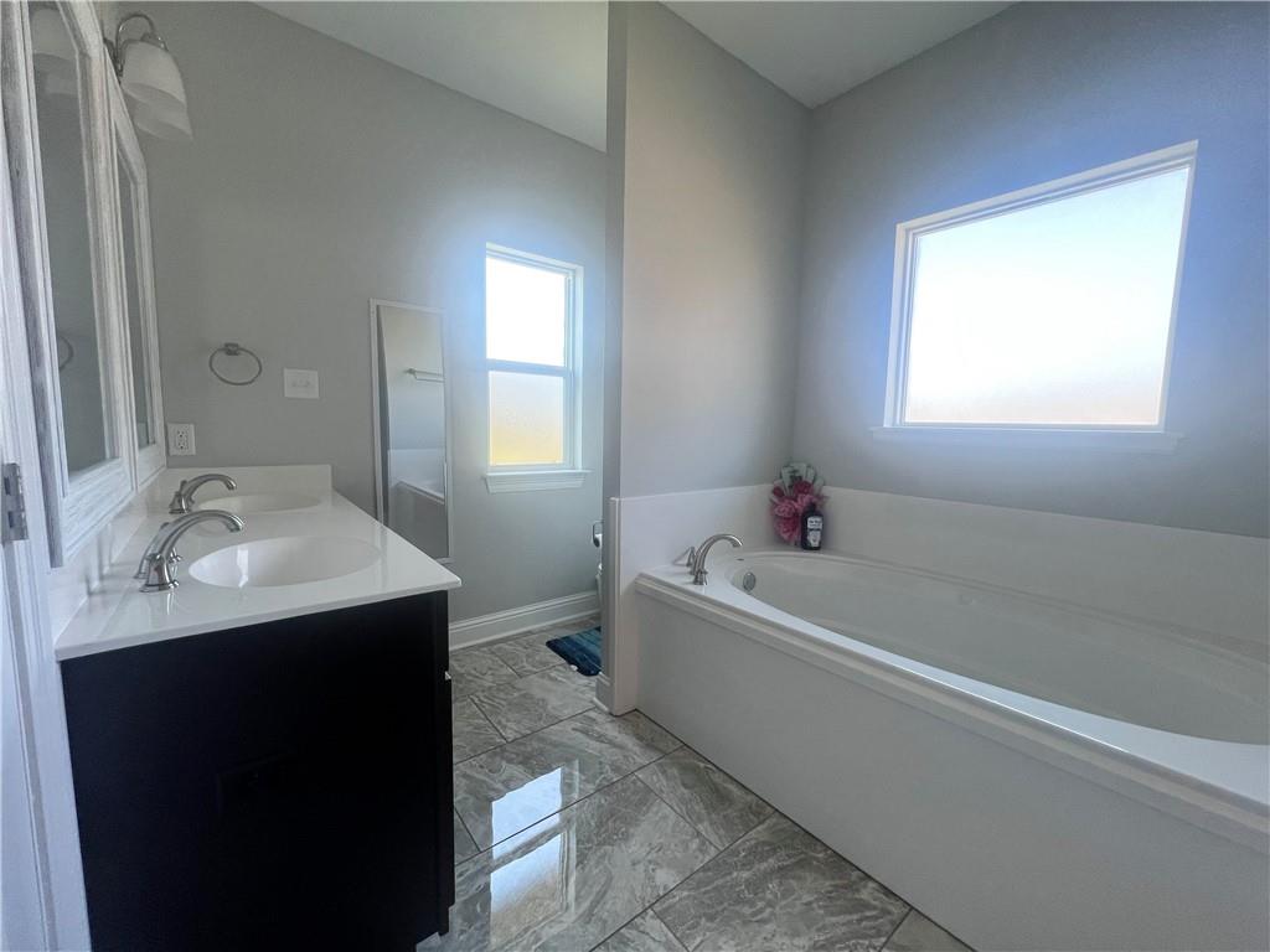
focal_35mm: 13
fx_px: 477
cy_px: 476
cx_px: 635
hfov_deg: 106.2
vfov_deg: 89.9
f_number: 1.8
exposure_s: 1/120
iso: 80
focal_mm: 1.57
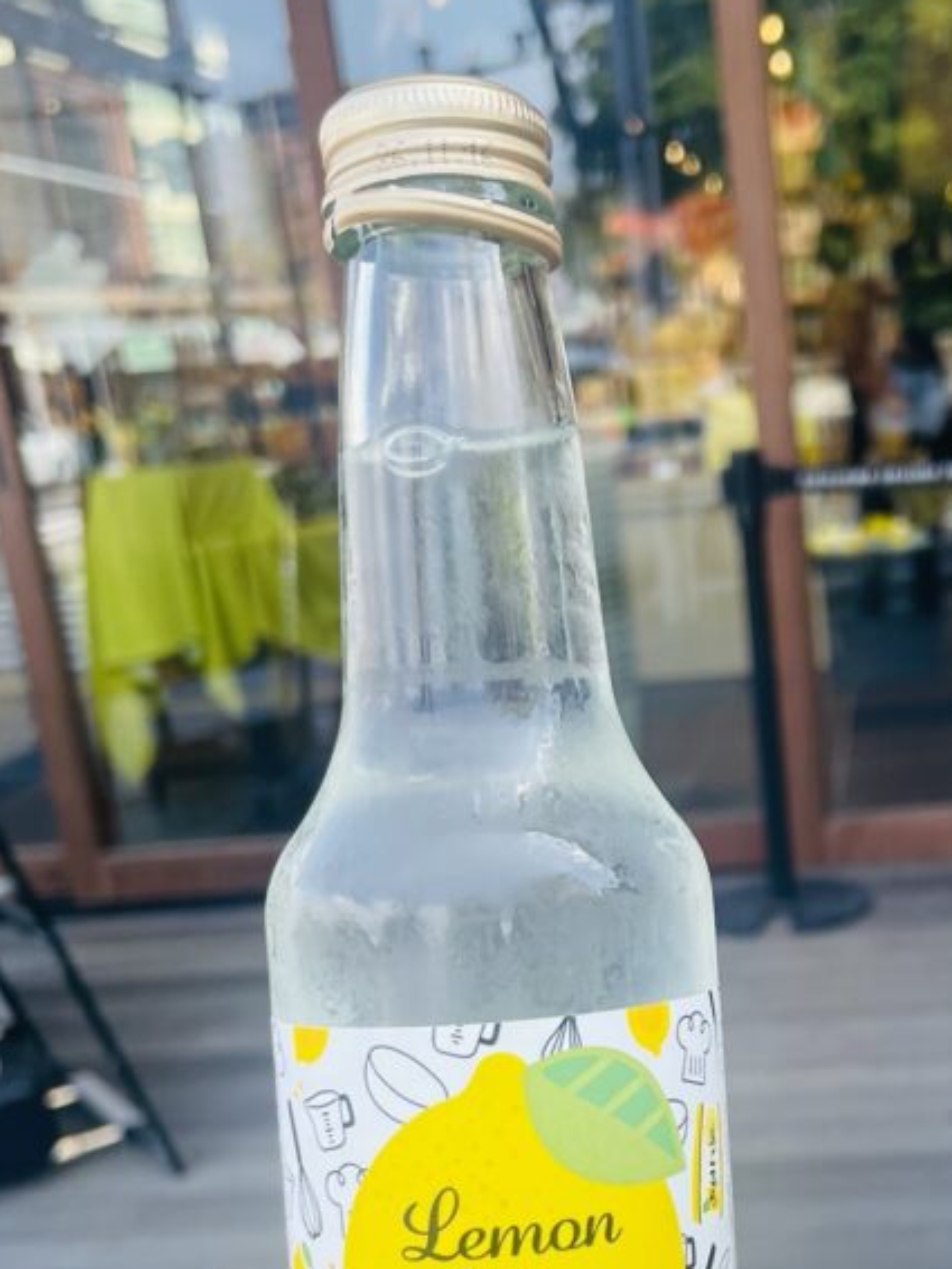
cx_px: 732
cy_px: 908
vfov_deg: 39.6
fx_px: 1722
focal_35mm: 47
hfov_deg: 30.3
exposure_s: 1/662
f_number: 1.6
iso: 50
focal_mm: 4.2
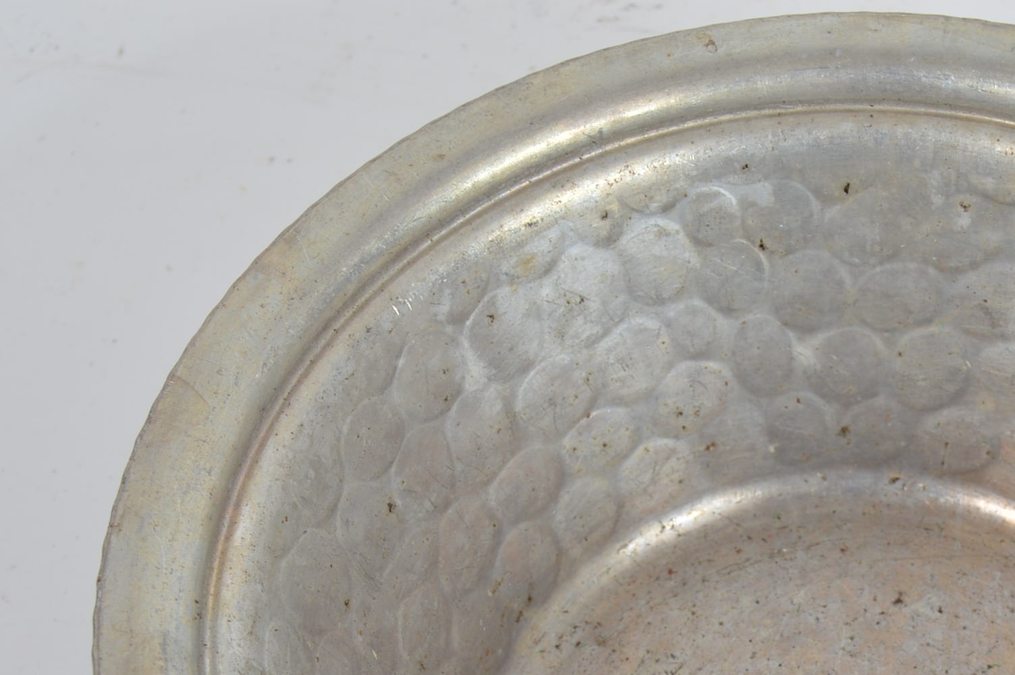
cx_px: 815
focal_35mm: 78
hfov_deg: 25.6
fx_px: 2197
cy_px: 655
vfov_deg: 17.1
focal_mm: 26
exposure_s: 1/80
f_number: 9
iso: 100
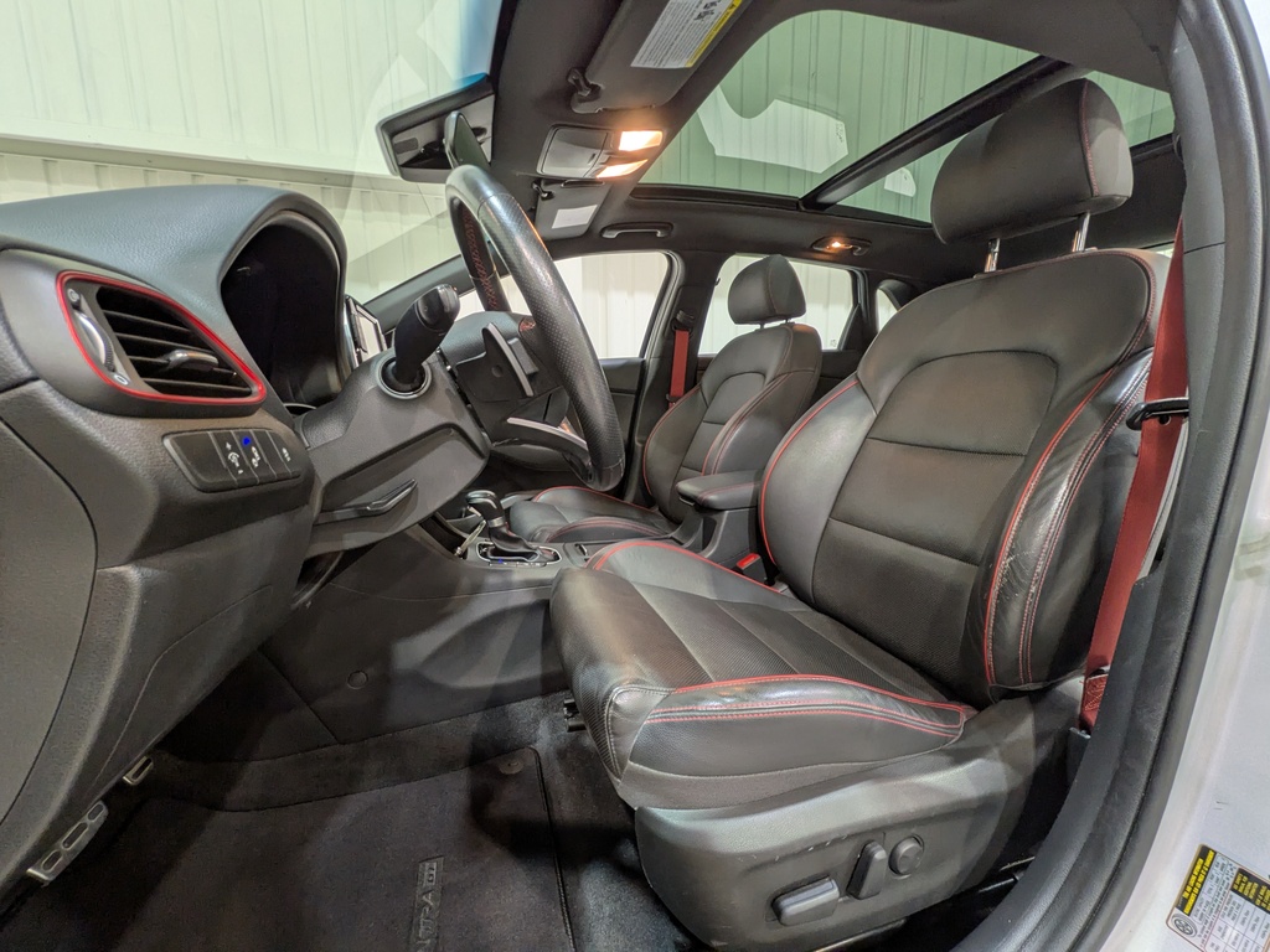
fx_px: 514
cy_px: 476
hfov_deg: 102.1
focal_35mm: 14
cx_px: 635
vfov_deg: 85.7
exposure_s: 1/40
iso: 88
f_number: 2.2
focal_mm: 1.83
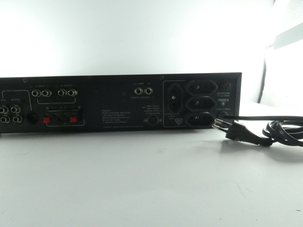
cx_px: 152
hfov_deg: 81.7
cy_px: 114
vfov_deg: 66.0
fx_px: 175
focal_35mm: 20
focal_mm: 3.6
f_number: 7.1
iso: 1000
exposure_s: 1/60
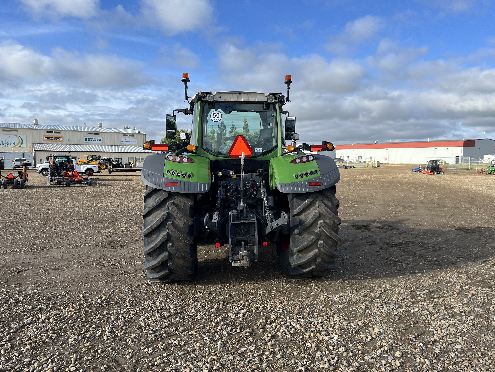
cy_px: 186
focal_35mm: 26
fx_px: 372
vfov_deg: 53.1
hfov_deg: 67.3
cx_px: 248
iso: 50
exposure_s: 1/2222
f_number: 1.6
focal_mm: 5.1
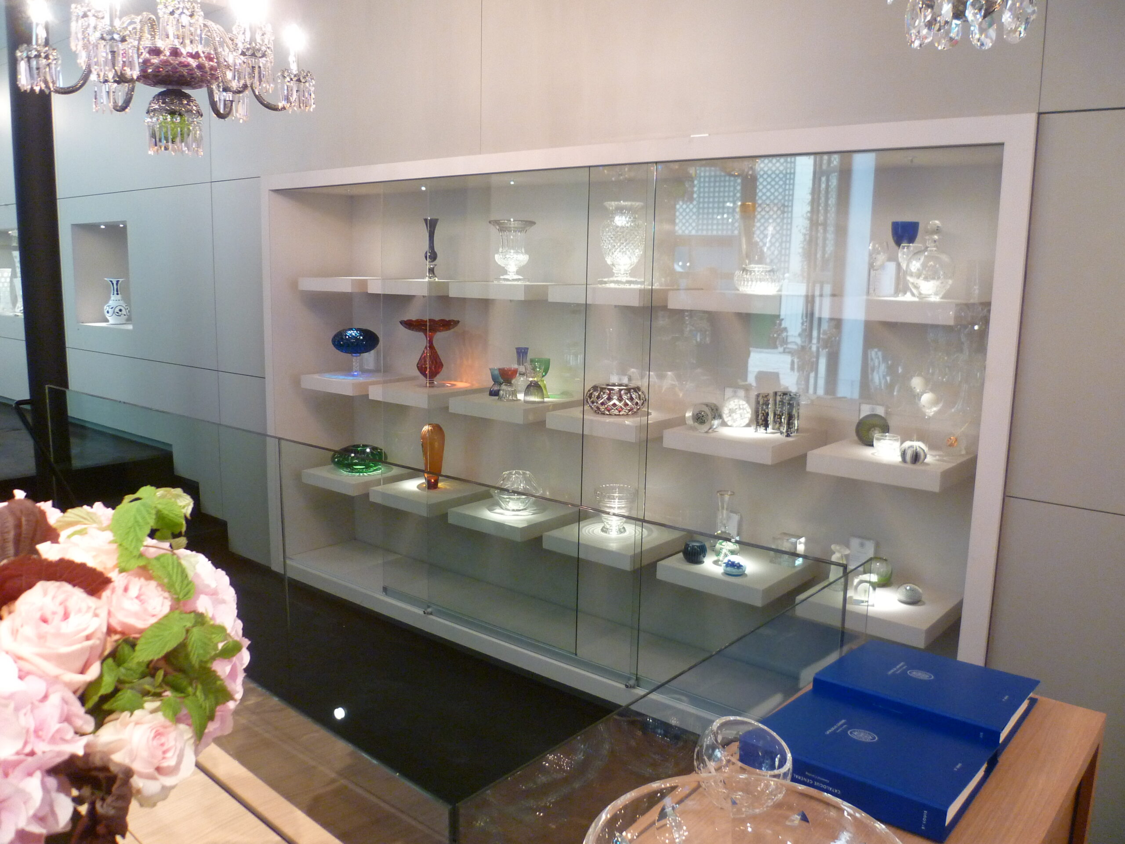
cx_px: 562
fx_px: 910
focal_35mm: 28
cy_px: 422
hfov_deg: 63.4
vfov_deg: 49.7
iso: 320
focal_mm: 5
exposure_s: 1/30
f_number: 2.8
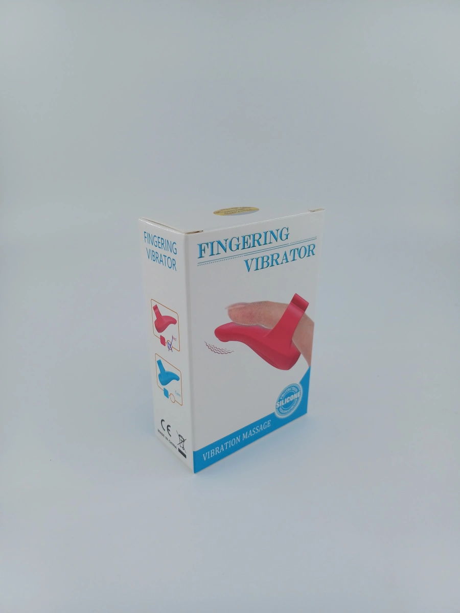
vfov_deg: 69.4
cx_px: 230
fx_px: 443
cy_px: 306
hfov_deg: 54.9
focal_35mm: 25
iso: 50
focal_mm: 4.65
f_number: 1.8
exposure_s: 1/665
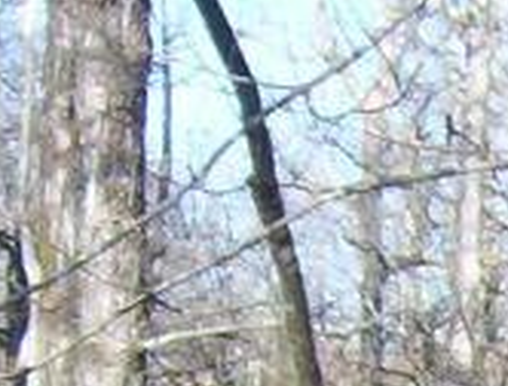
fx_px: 3243
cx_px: 1060
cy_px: 1026
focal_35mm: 220
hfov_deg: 8.4
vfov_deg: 6.4
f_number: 2.76
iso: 100
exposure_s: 1/613
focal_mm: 5.54
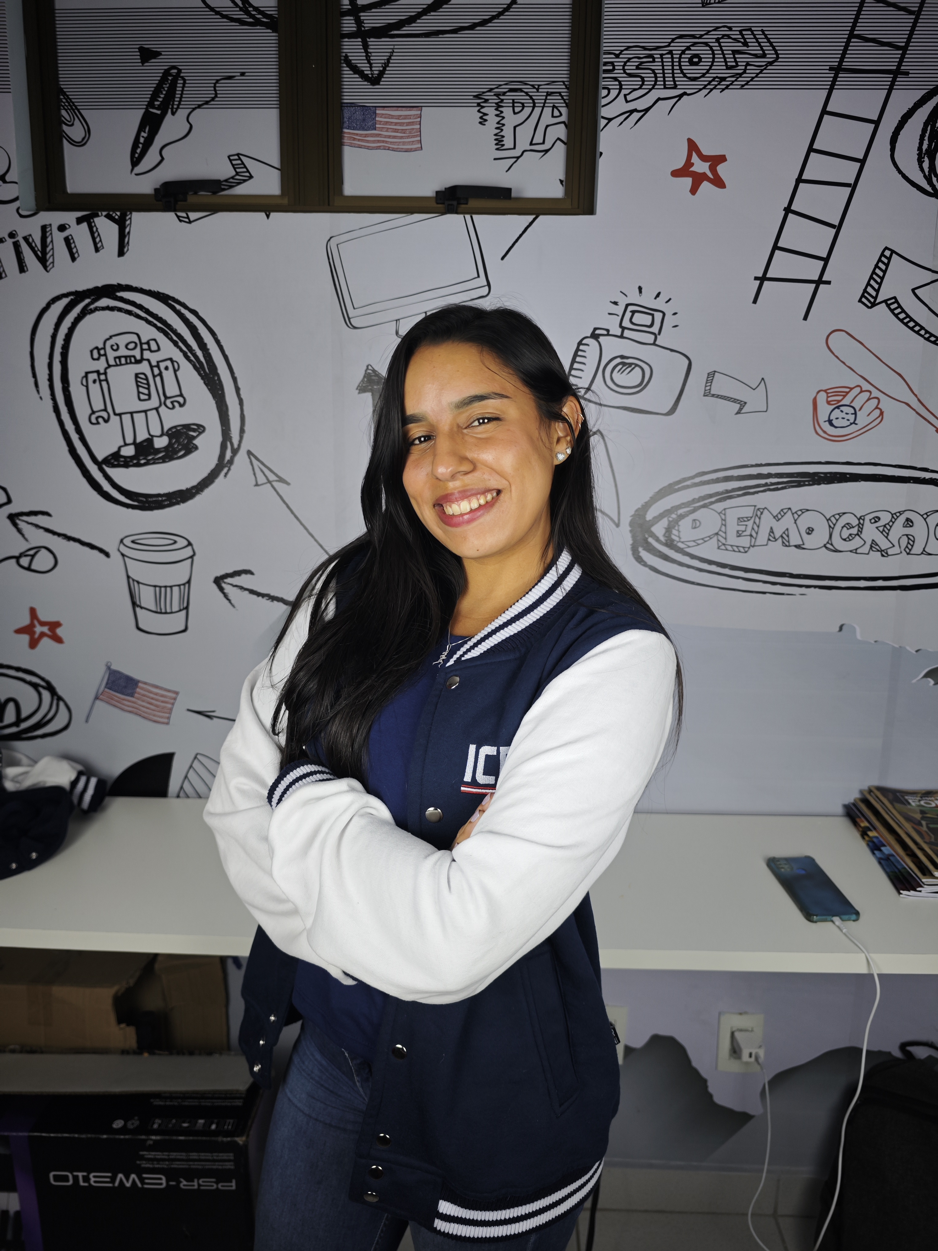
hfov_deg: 58.9
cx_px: 469
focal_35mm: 23
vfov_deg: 73.9
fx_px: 831
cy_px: 626
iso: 320
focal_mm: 8.72
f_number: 1.63
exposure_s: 1/60
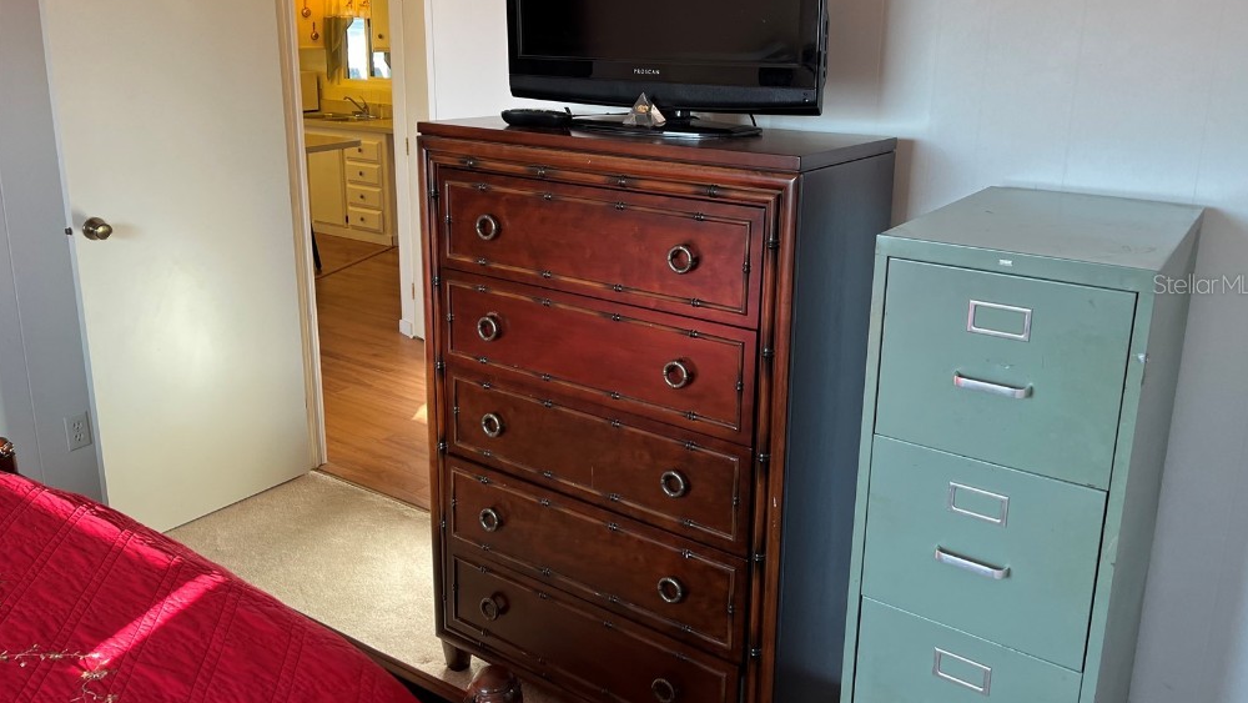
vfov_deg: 40.0
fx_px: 960
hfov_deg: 66.1
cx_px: 631
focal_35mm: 29
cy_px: 283
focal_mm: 5.1
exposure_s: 1/120
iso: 100
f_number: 1.6
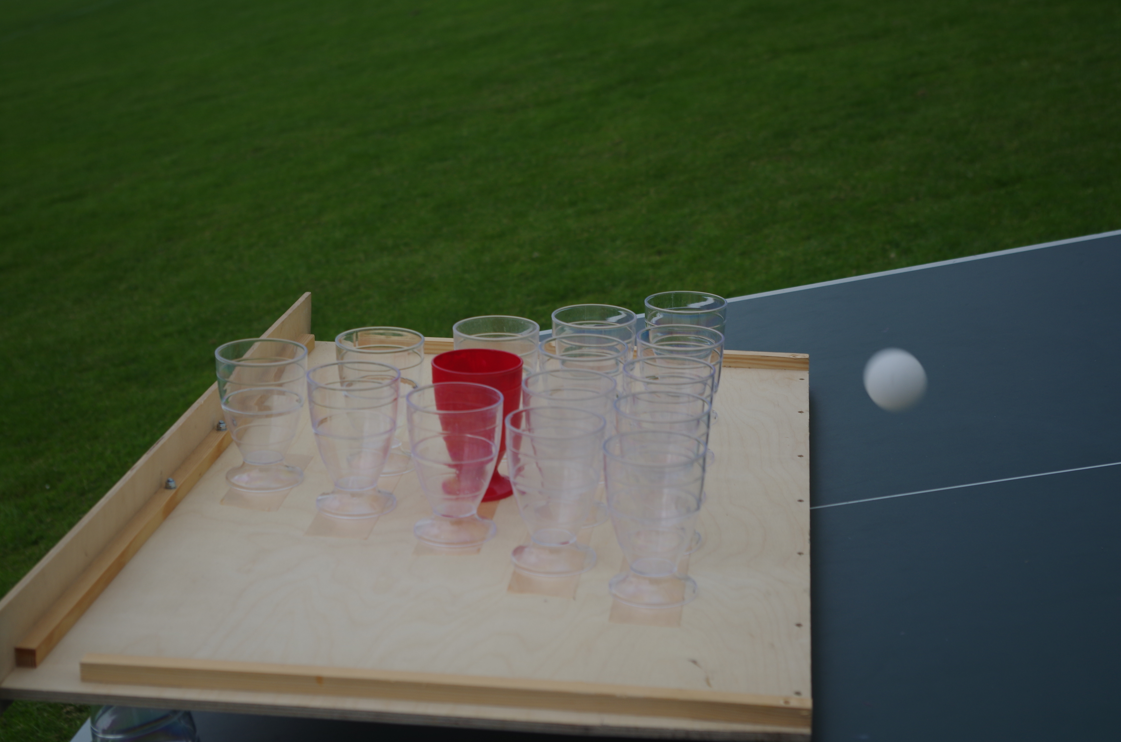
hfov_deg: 31.5
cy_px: 371
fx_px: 1989
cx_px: 560
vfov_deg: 21.1
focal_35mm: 64
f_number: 5.6
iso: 100
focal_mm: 43
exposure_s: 1/160
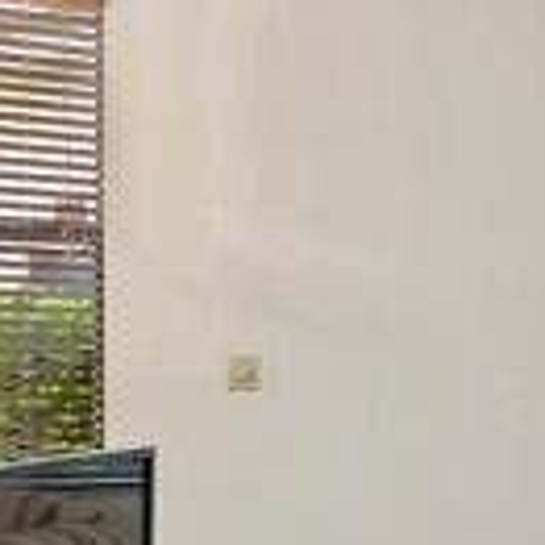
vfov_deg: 27.3
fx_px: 1104
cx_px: 1494
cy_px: 408
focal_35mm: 62
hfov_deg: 12.9
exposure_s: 1/3.33
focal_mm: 12
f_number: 8
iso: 100
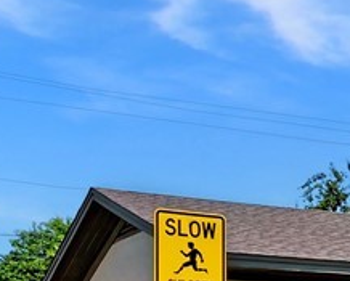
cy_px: 397
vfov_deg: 12.5
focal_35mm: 119
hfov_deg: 14.3
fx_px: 1234
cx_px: 618
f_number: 1.5
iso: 50
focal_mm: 5.7
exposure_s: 1/3831
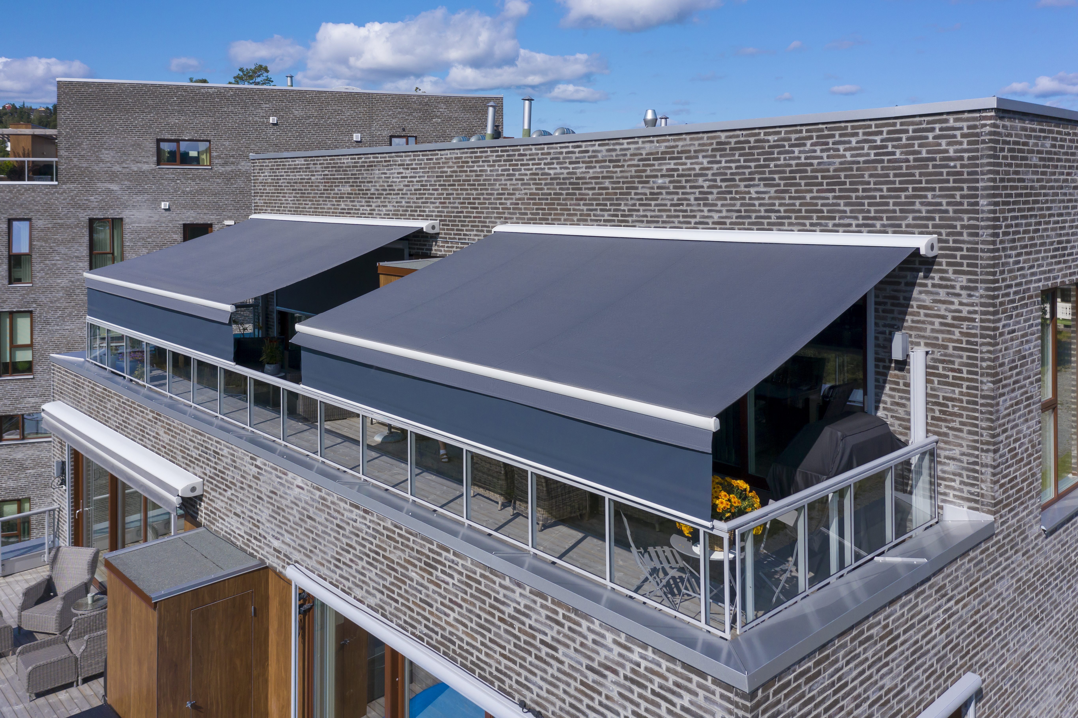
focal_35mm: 28
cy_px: 359
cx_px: 539
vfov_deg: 46.4
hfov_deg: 65.5
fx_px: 838
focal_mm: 10.26
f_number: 4
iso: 100
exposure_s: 1/100
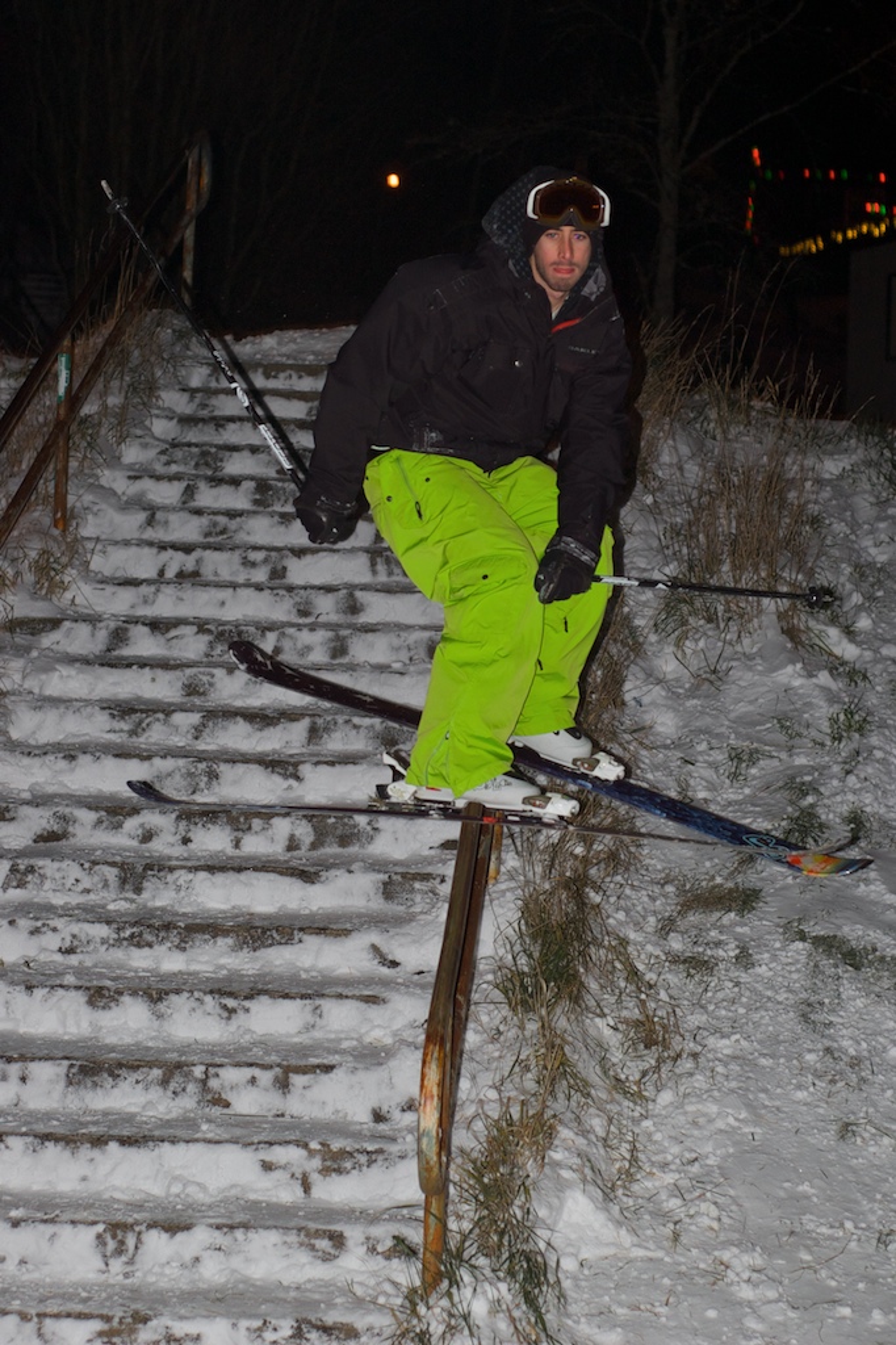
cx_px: 448
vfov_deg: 27.0
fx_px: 2802
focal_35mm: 75
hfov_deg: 18.2
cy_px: 672
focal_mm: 50
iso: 400
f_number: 2.8
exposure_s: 1/60
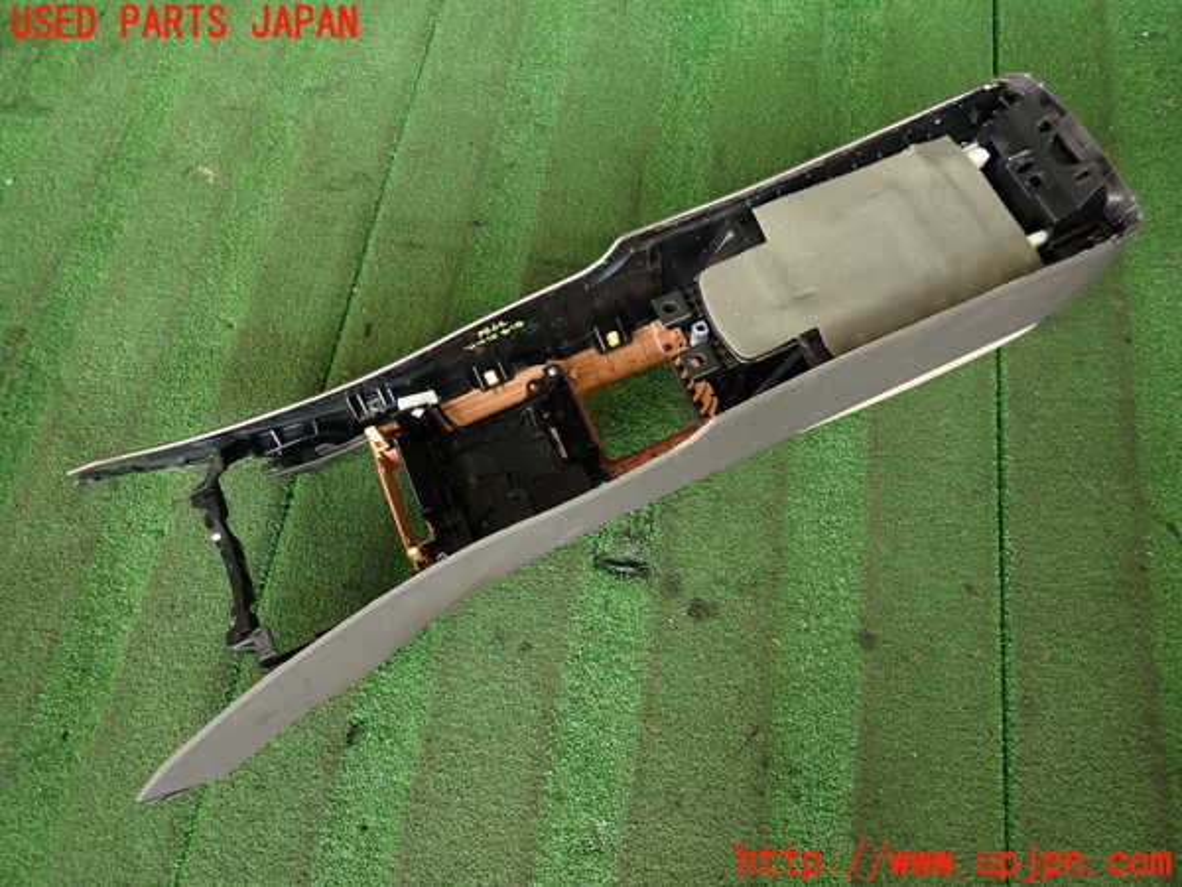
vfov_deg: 54.9
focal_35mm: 25
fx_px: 854
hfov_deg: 69.4
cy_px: 444
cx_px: 591
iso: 200
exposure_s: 1/60
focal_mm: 4.5
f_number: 2
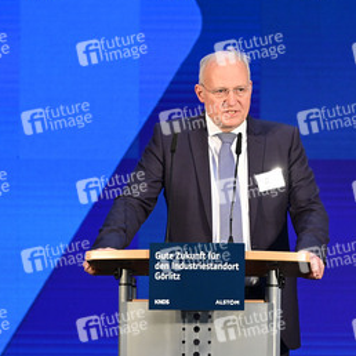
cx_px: 213
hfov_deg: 5.9
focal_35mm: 297
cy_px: 153
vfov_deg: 5.9
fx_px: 3456
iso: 2500
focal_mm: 200
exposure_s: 1/400
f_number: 4
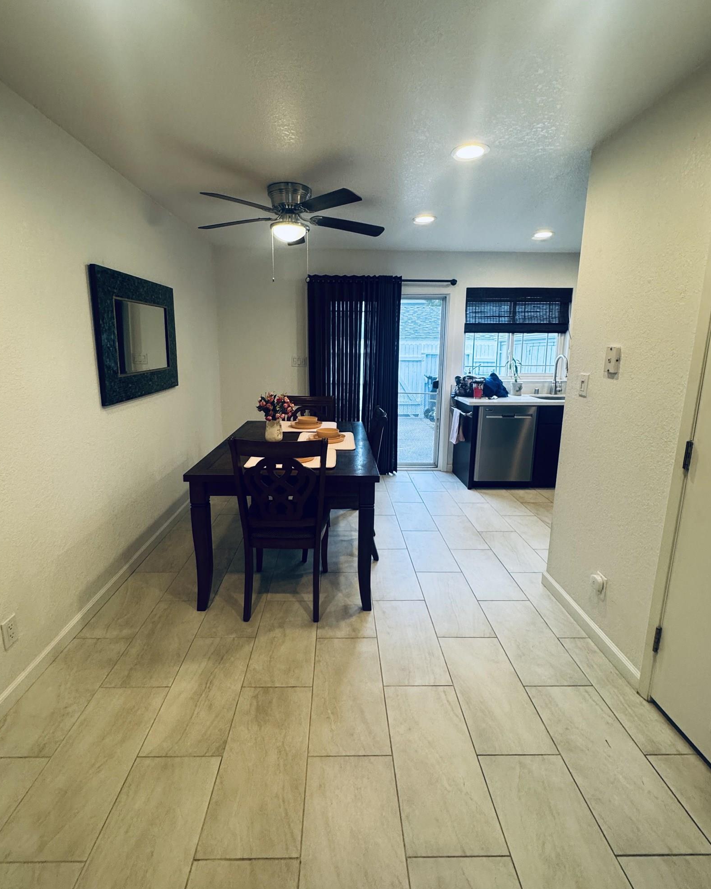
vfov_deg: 93.0
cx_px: 343
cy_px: 418
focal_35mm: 16
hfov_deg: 80.3
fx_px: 421
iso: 250
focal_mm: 2.22
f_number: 2.2
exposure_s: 1/120
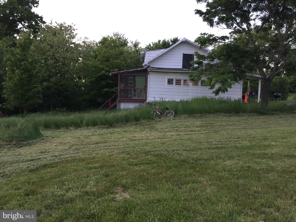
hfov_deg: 61.7
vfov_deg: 48.2
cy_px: 111
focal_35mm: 29
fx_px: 248
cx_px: 148
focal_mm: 4.15
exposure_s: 1/30
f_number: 2.2
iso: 64
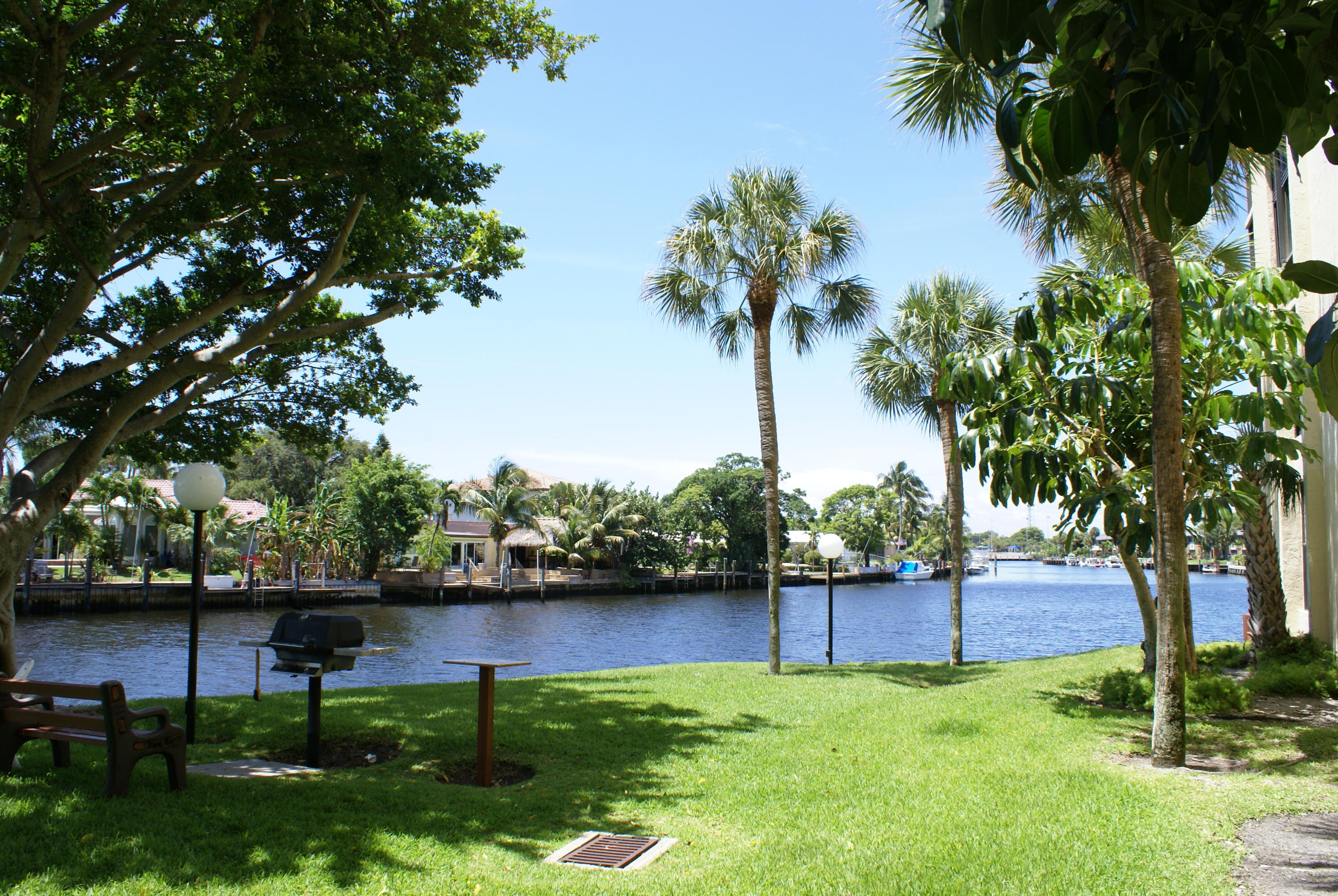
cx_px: 669
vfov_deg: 48.0
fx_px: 1005
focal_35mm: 27
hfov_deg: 67.3
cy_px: 448
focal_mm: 18
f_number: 10
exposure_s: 1/160
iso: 100
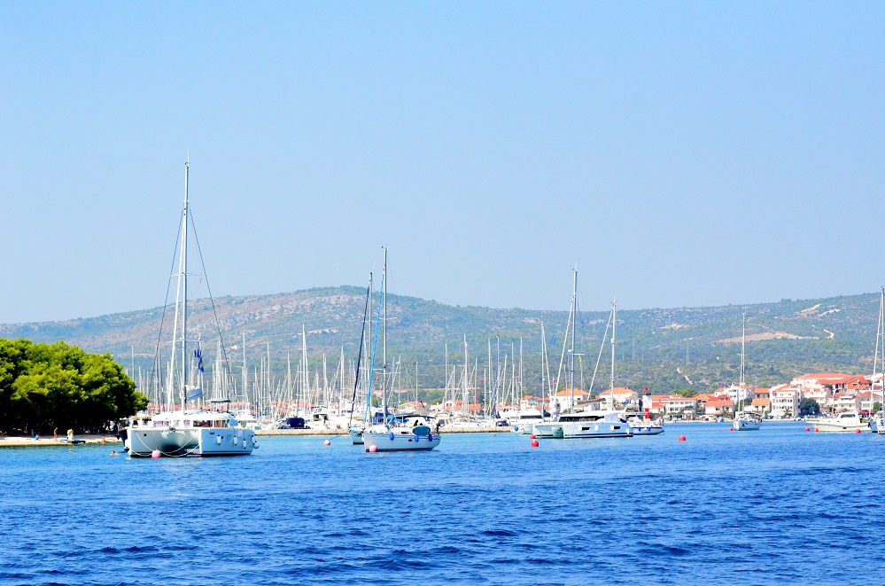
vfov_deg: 13.0
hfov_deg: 19.5
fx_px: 2575
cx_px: 442
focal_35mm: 105
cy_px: 293
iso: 3200
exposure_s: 1/8000
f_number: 6.3
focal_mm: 70
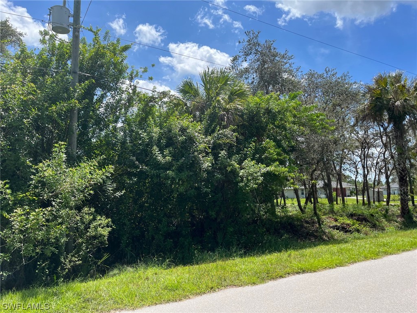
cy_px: 156
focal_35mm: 26
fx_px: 313
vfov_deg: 53.1
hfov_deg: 67.3
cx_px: 208
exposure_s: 1/2222
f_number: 1.6
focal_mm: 5.1
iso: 50
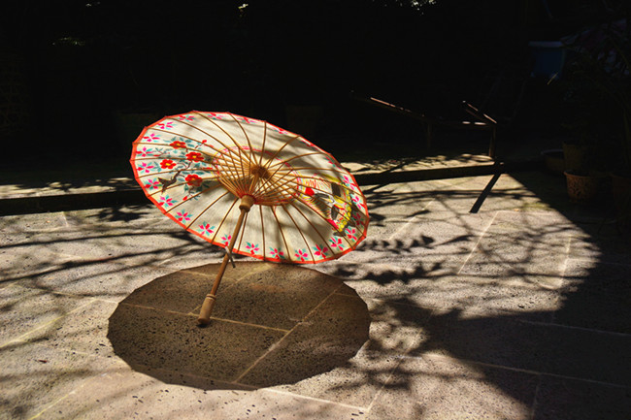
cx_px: 316
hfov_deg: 48.5
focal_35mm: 40
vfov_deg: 33.4
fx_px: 701
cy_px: 210
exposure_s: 1/3200
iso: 200
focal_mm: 27
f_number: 4
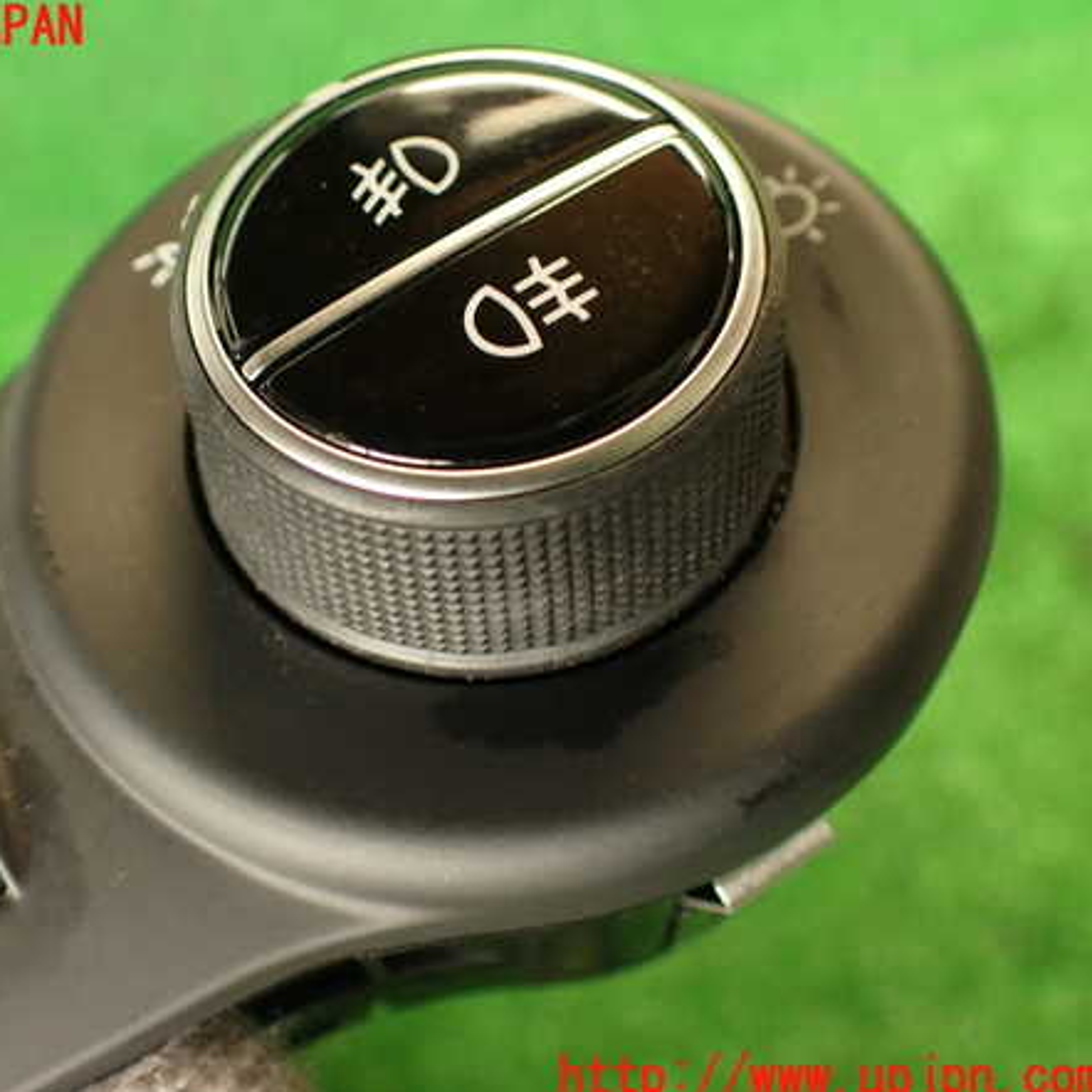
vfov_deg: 46.0
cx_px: 376
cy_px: 553
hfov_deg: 45.4
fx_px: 1285
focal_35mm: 36
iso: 200
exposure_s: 1/30
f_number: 2.3
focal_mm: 5.4
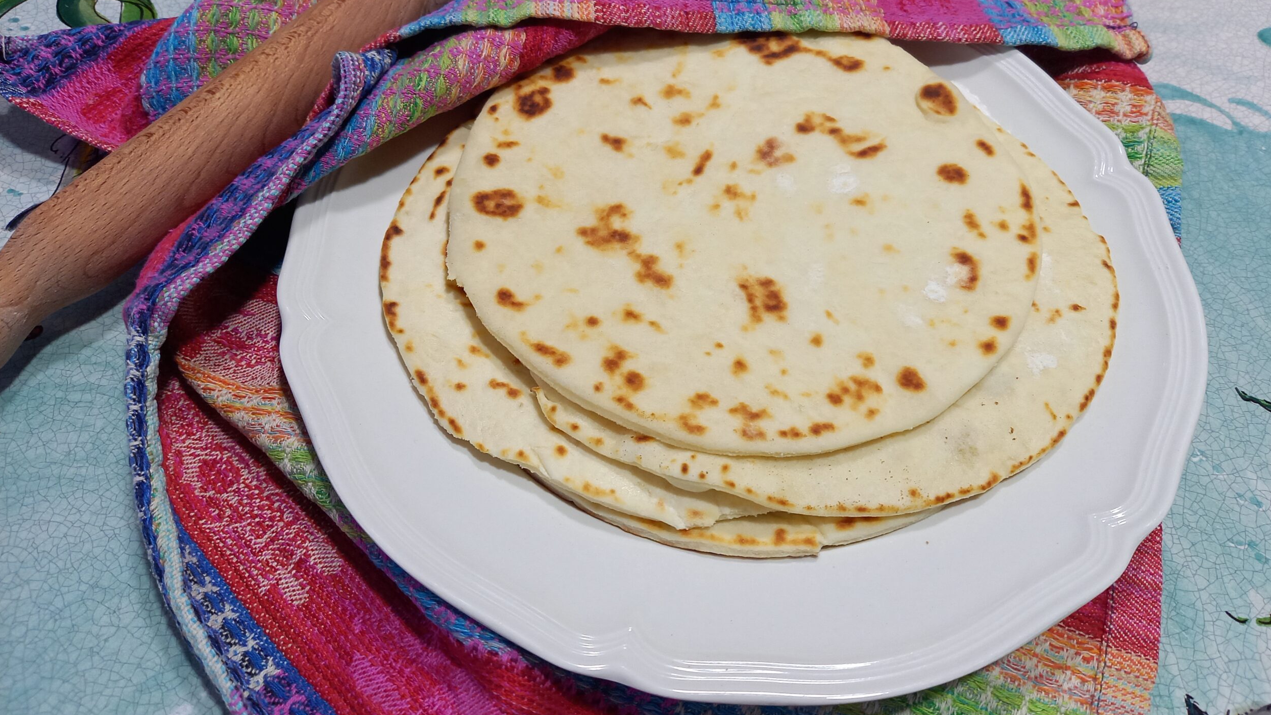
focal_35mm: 28
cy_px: 337
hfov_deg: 67.9
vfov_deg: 41.5
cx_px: 652
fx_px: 944
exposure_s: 1/50
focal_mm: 4.65
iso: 160
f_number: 1.8
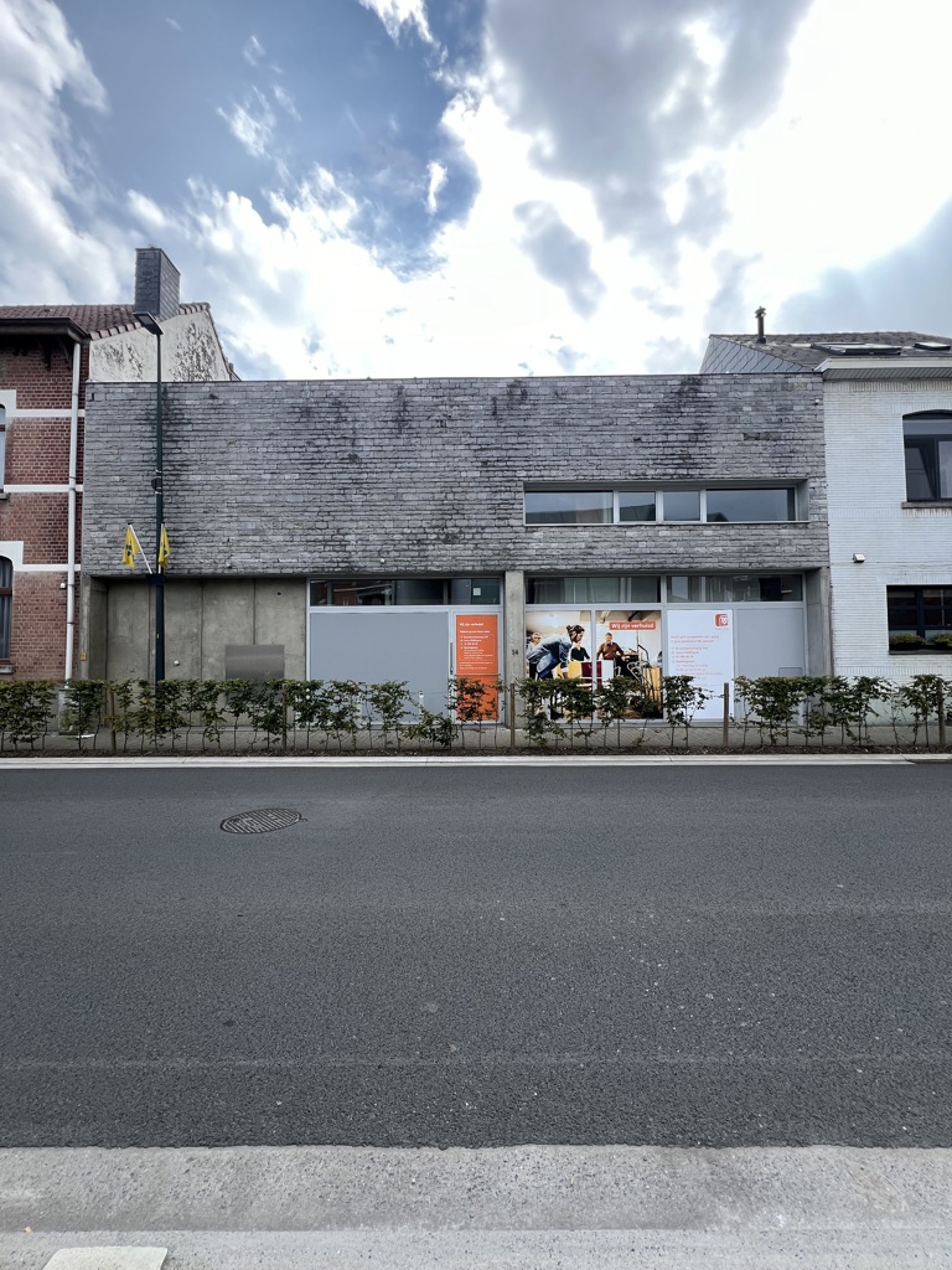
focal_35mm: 13
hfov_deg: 89.9
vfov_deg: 106.2
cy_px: 635
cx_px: 476
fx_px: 477
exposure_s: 1/415
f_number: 1.8
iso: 32
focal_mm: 1.57
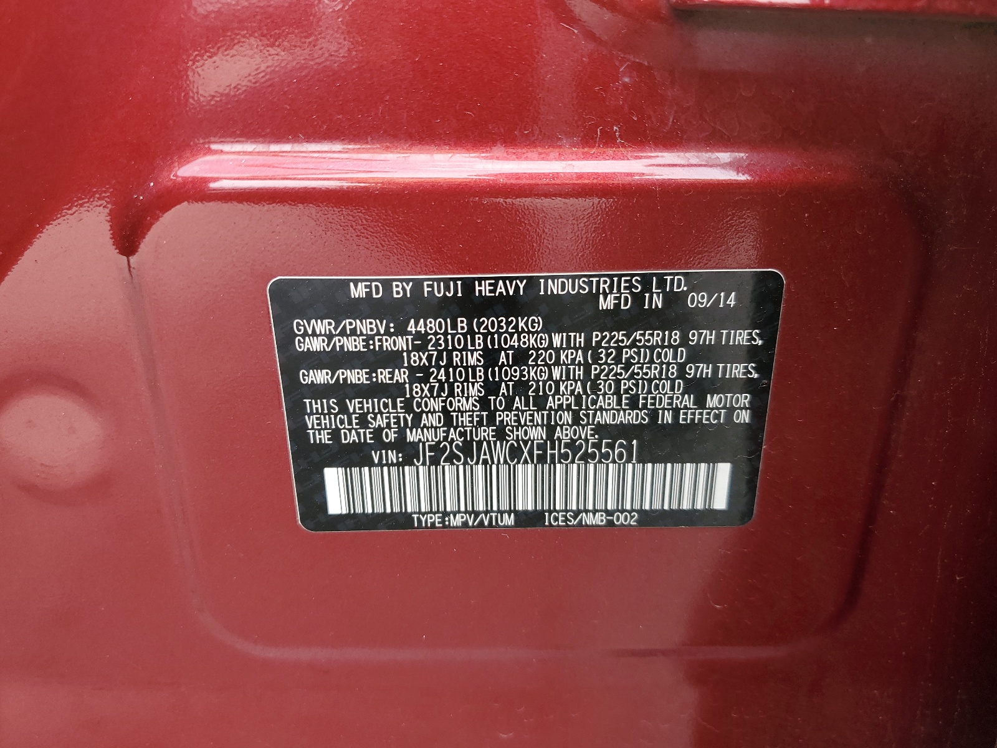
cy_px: 374
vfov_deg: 53.1
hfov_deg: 67.3
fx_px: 749
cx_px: 498
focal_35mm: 26
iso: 50
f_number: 1.5
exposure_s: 1/125
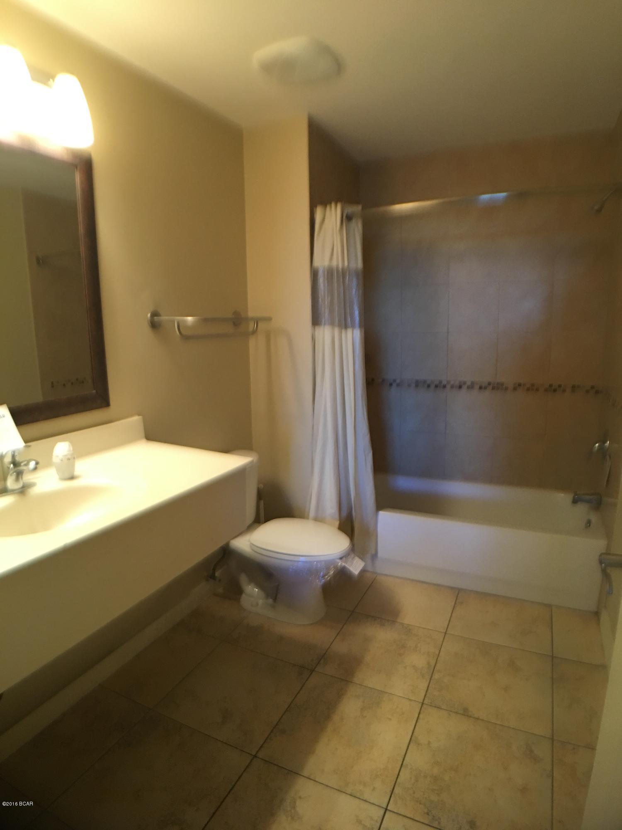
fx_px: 695
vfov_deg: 61.7
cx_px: 311
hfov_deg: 48.2
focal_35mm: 29
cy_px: 415
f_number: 2.2
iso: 64
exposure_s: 1/15
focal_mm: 4.15
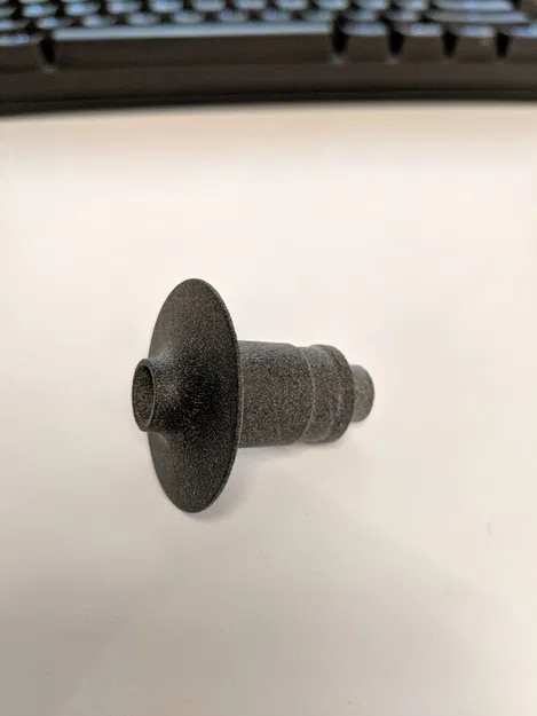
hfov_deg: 51.4
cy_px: 358
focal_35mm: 27
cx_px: 268
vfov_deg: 65.3
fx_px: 558
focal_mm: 4.44
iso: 485
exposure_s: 1/60
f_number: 1.8
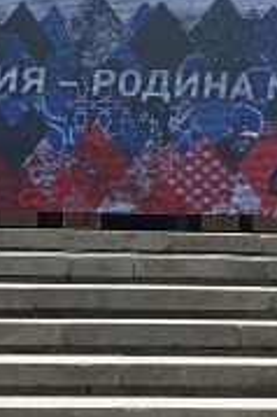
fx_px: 1341
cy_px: 66
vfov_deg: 17.5
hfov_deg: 11.8
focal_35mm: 116
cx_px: 166
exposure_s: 1/200
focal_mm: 28
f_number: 7.1
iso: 200
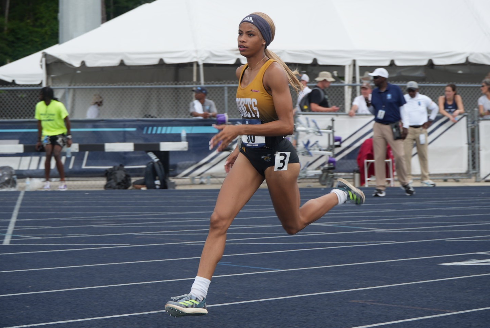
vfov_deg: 13.8
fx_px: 1349
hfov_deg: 20.6
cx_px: 253
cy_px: 146
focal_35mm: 99
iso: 100
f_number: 4.5
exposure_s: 1/320
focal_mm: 59
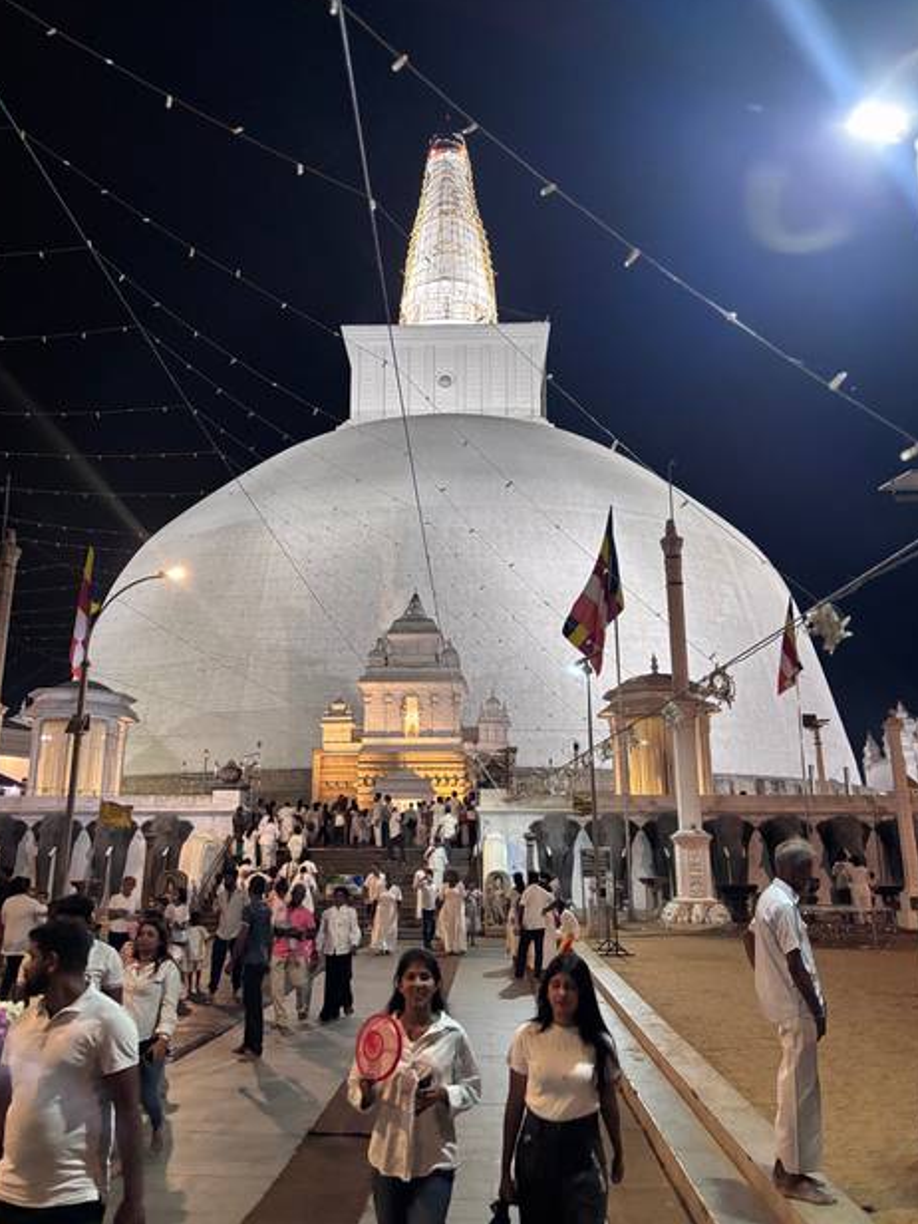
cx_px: 451
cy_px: 590
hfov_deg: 51.4
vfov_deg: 65.3
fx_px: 955
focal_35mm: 27
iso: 500
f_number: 1.6
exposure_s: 1/59
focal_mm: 5.96
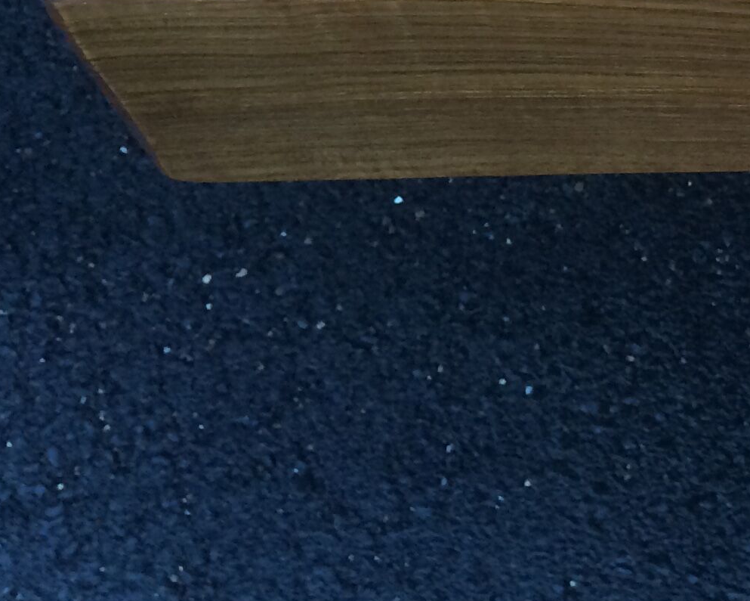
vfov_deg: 15.6
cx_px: 1181
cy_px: -206
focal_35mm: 93
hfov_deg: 18.0
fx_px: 2065
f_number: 2.2
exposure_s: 1/33
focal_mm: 4.15
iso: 64
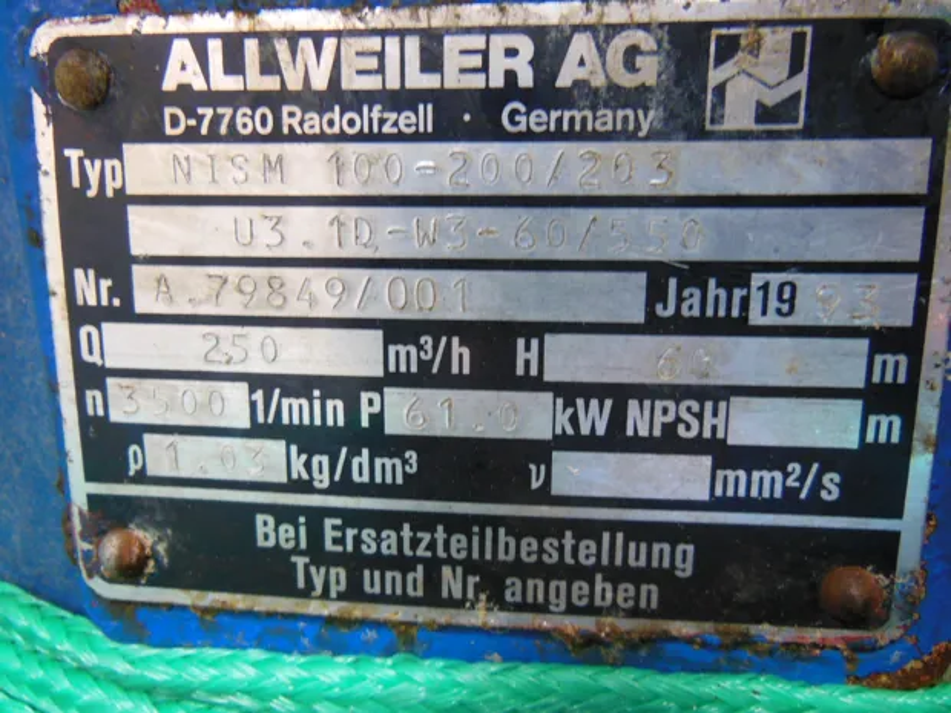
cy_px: 356
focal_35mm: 25
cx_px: 476
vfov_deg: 54.9
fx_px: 687
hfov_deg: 69.4
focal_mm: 4.5
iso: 400
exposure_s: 1/8
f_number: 3.5
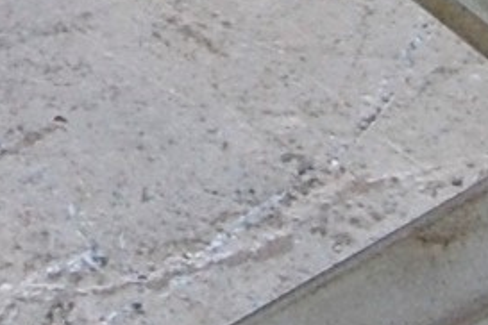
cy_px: -739
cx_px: -134
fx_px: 5158
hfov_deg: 5.4
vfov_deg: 3.5
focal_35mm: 381
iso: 400
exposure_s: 1/60
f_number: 3.8
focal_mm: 23
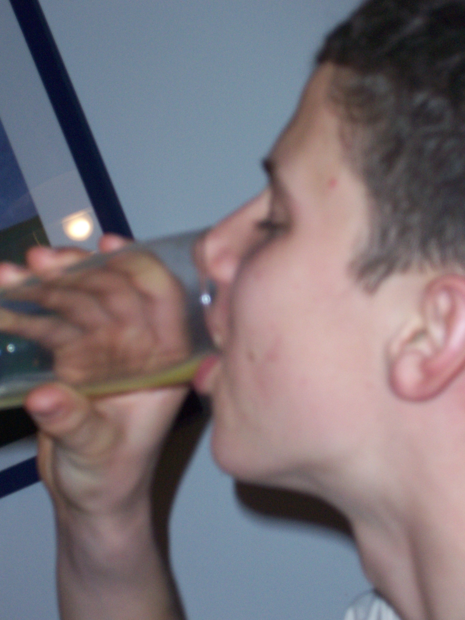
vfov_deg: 18.2
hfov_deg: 13.7
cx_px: 232
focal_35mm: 108
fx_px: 1934
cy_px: 310
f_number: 4.8
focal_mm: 18.6
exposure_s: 1/125
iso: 200
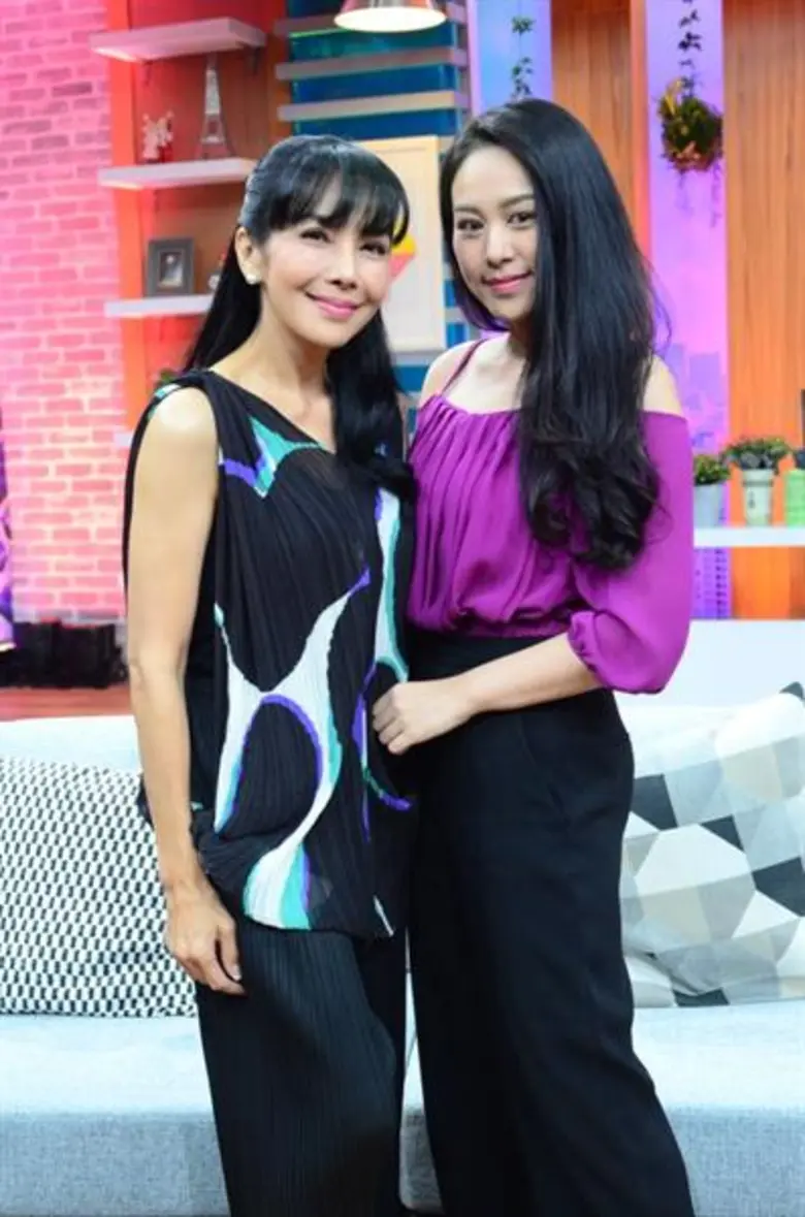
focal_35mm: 60
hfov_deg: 22.5
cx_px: 402
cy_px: 608
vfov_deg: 33.5
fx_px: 2023
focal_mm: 40
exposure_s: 1/100
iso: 1250
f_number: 4
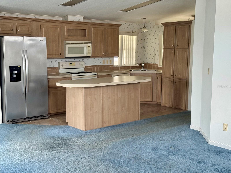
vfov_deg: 30.3
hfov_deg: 39.7
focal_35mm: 48
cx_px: 116
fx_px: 320
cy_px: 86
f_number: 1.78
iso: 80
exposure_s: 1/60
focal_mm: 6.76
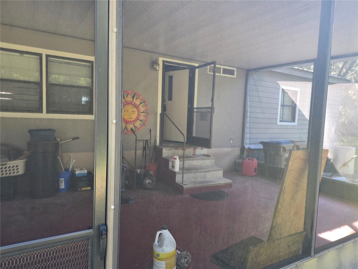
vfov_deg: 58.9
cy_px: 134
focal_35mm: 23
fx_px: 238
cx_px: 179
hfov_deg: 73.9
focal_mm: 6.25
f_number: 1.7
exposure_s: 1/180
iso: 200
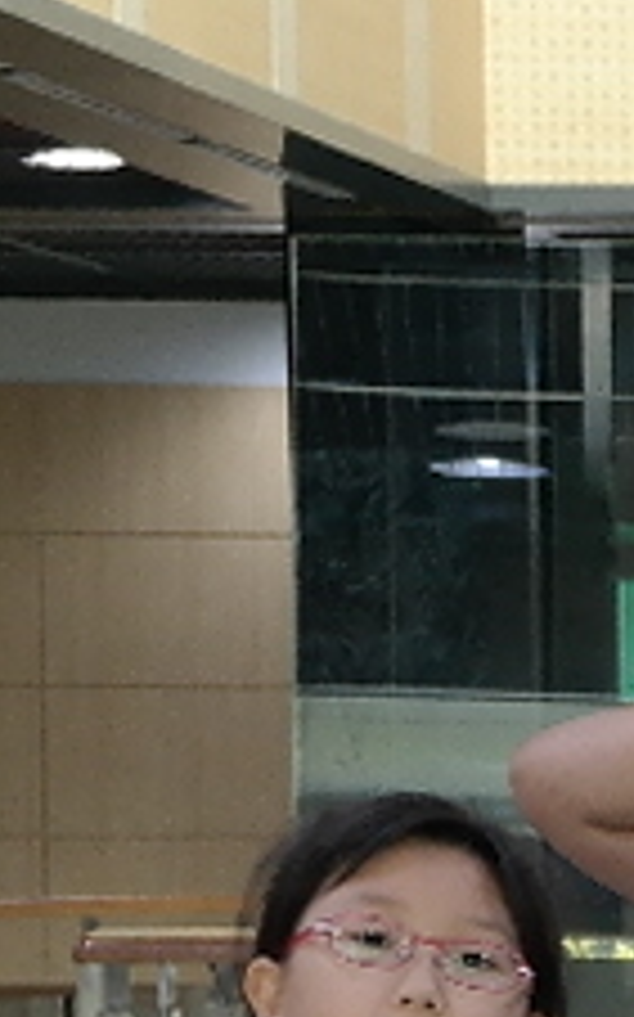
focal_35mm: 234
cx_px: 2149
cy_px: 1364
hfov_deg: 5.2
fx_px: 6477
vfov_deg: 8.8
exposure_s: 1/40
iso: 400
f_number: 3.5
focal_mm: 20
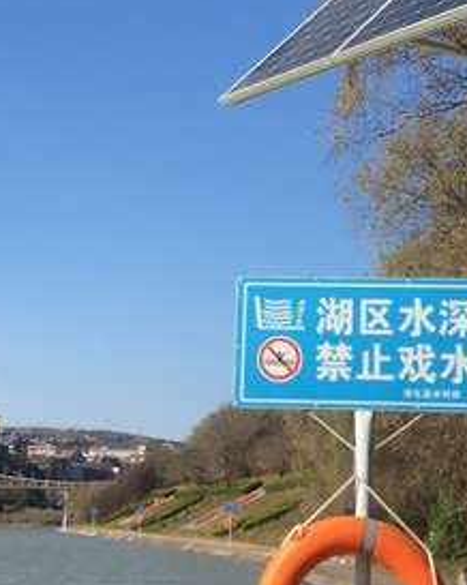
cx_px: 240
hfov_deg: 18.5
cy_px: 161
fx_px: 1436
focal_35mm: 83
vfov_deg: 22.8
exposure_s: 1/1479
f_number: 2.2
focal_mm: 4.15
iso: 25
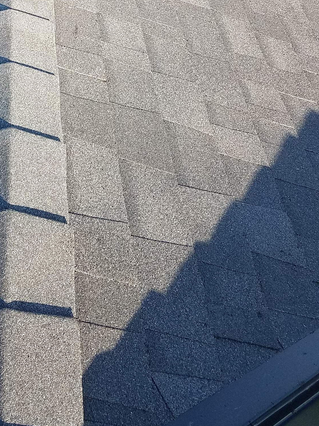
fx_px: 615
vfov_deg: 35.8
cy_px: 38
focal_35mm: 50
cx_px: 13
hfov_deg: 27.7
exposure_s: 1/297
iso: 40
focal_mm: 4.2
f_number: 1.7
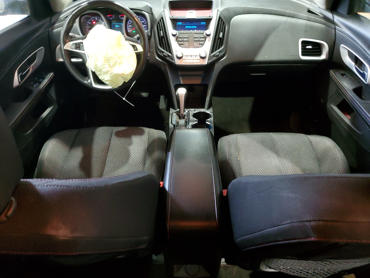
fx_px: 278
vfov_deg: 53.1
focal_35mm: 26
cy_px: 139
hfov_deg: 67.3
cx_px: 185
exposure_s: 1/17
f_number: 1.5
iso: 288
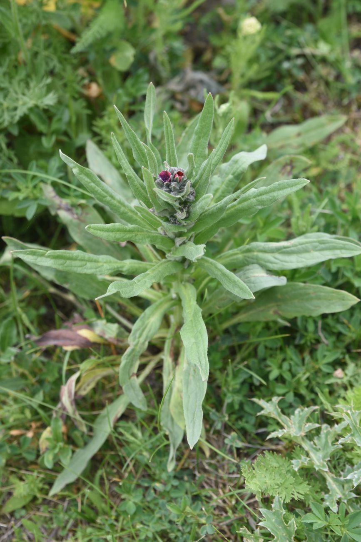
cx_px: 180
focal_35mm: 56
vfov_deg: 35.6
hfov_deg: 24.2
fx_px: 842
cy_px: 271
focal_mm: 56
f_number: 8
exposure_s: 1/200
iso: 400
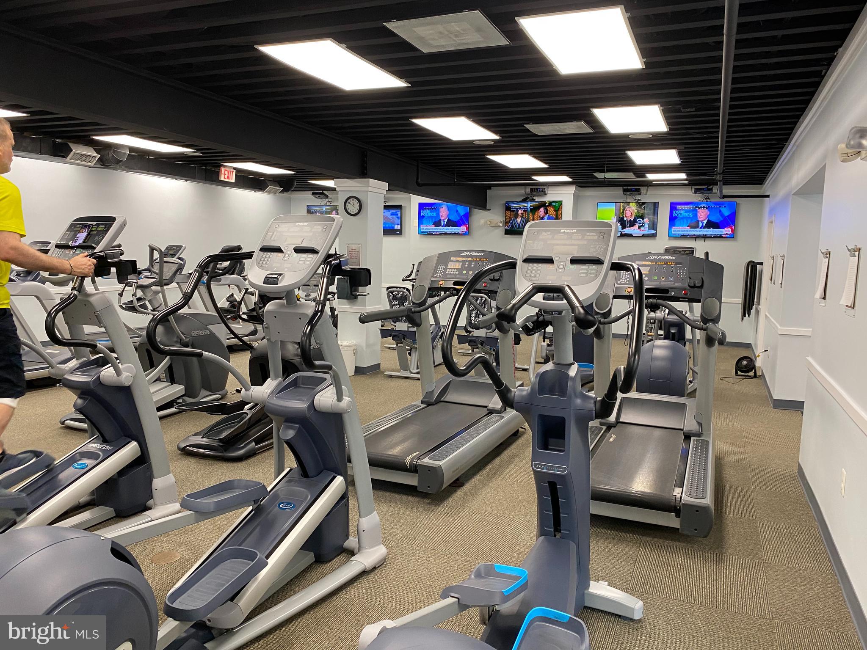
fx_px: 651
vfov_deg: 53.1
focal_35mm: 26
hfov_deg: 67.3
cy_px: 325
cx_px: 434
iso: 125
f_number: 1.8
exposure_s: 1/60
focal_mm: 4.25
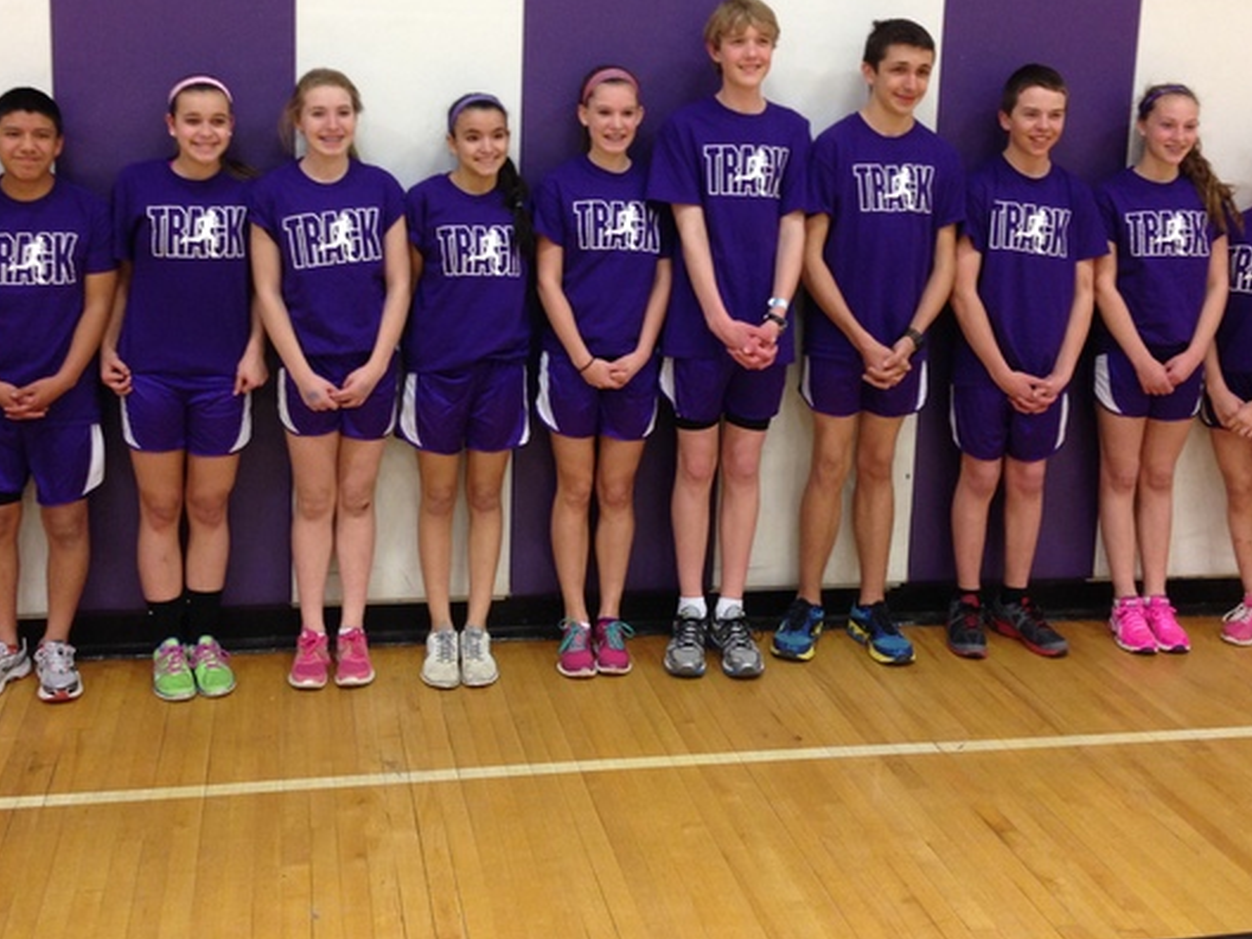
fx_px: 1628
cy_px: 313
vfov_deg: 31.9
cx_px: 600
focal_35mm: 45
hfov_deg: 42.1
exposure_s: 1/20
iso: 125
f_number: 2.4
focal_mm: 4.12
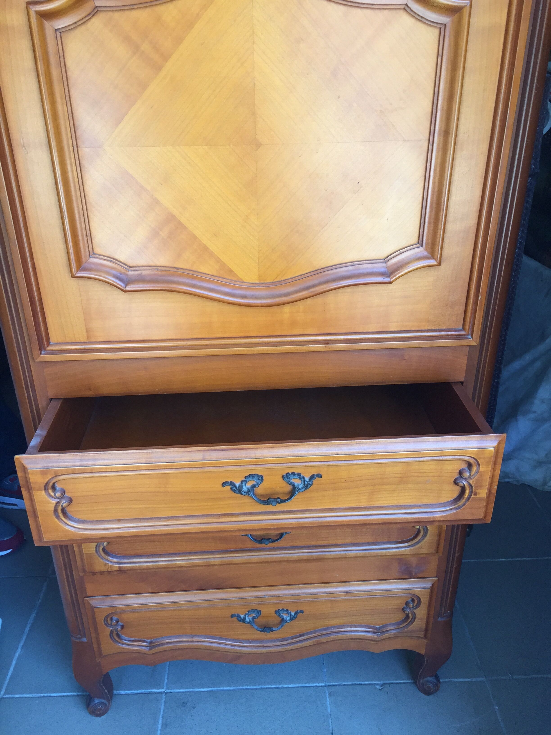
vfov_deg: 61.7
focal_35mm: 29
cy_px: 368
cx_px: 276
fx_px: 615
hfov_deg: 48.2
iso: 50
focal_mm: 4.15
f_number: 2.2
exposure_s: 1/120
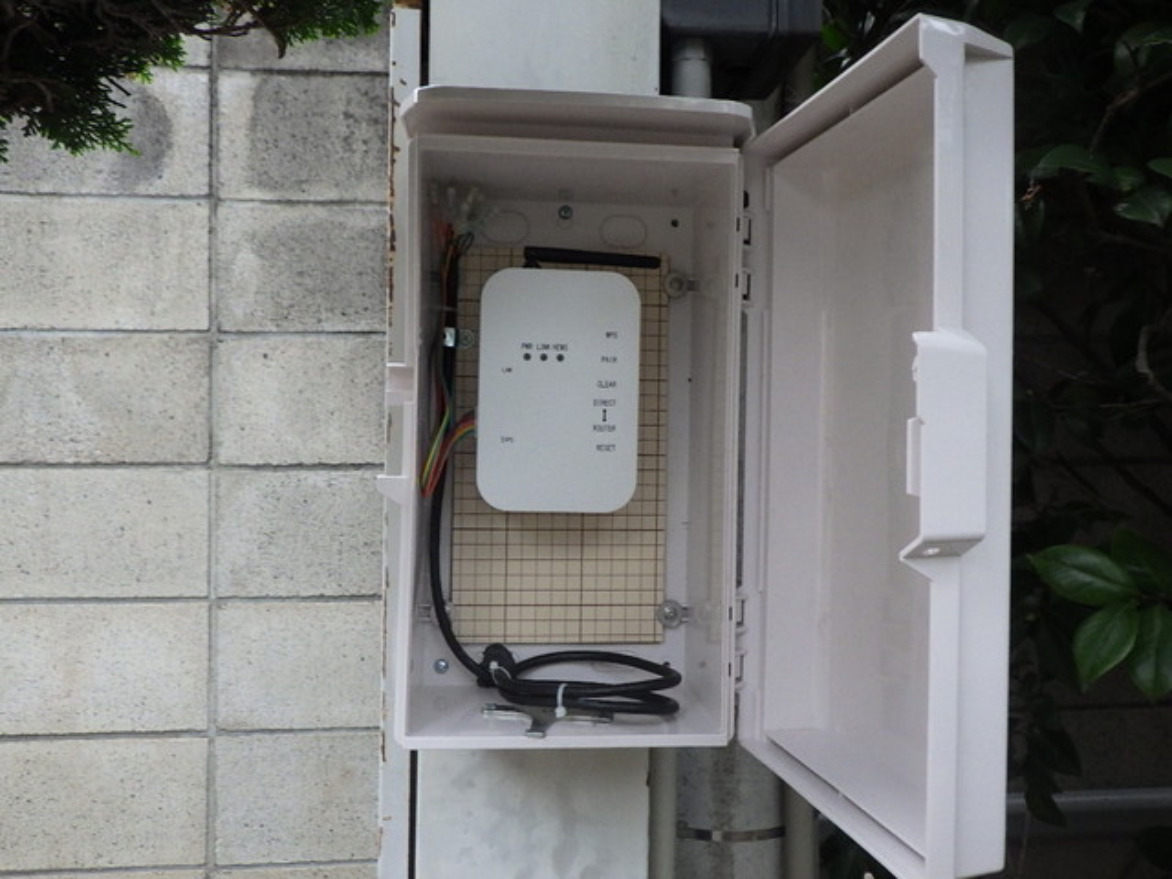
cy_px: 440
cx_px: 586
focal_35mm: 28
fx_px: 948
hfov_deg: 63.4
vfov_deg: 49.7
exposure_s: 1/60
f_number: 3.5
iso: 400
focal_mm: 5
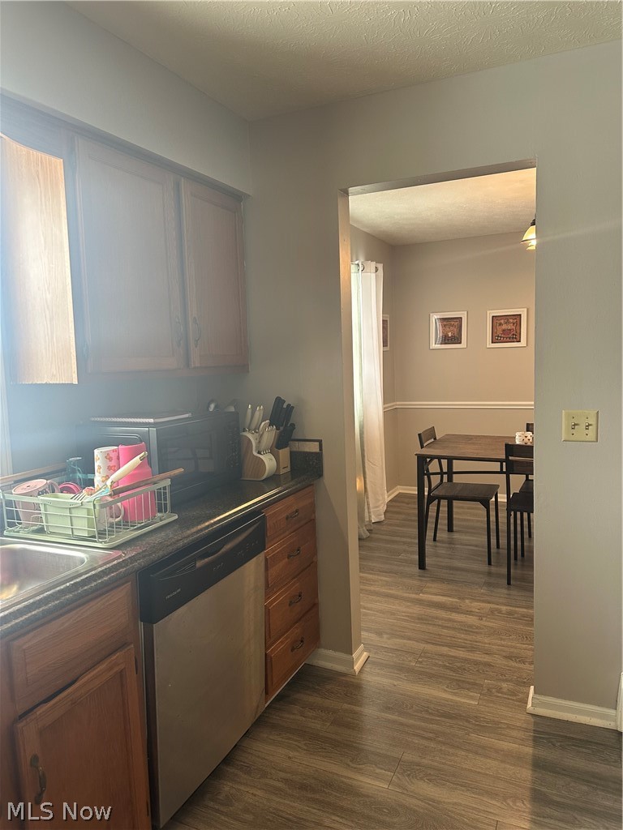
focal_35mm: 24
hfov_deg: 56.8
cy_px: 415
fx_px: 576
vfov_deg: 71.6
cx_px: 312
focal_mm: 6.86
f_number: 1.78
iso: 200
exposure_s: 1/120
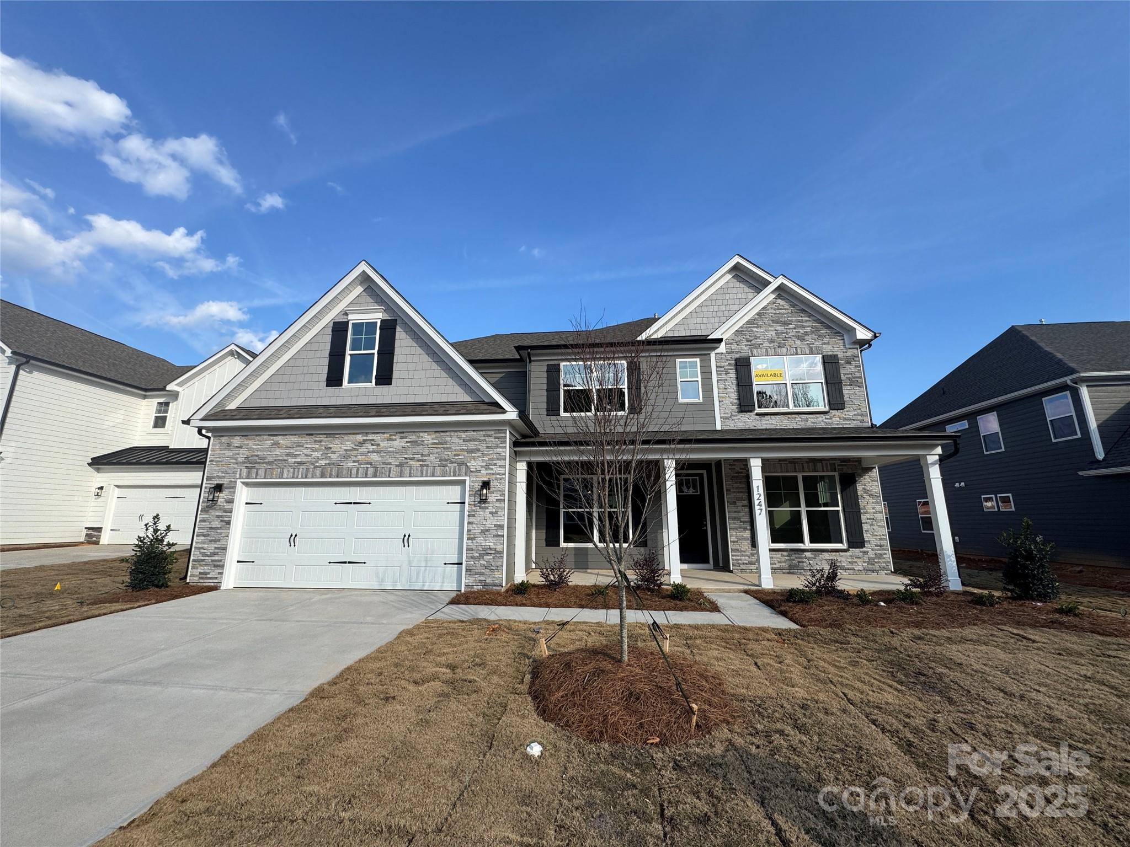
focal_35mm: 14
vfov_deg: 85.7
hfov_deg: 102.1
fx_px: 457
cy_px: 424
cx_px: 565
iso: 50
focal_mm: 2.22
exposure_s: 1/1370
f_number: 2.2
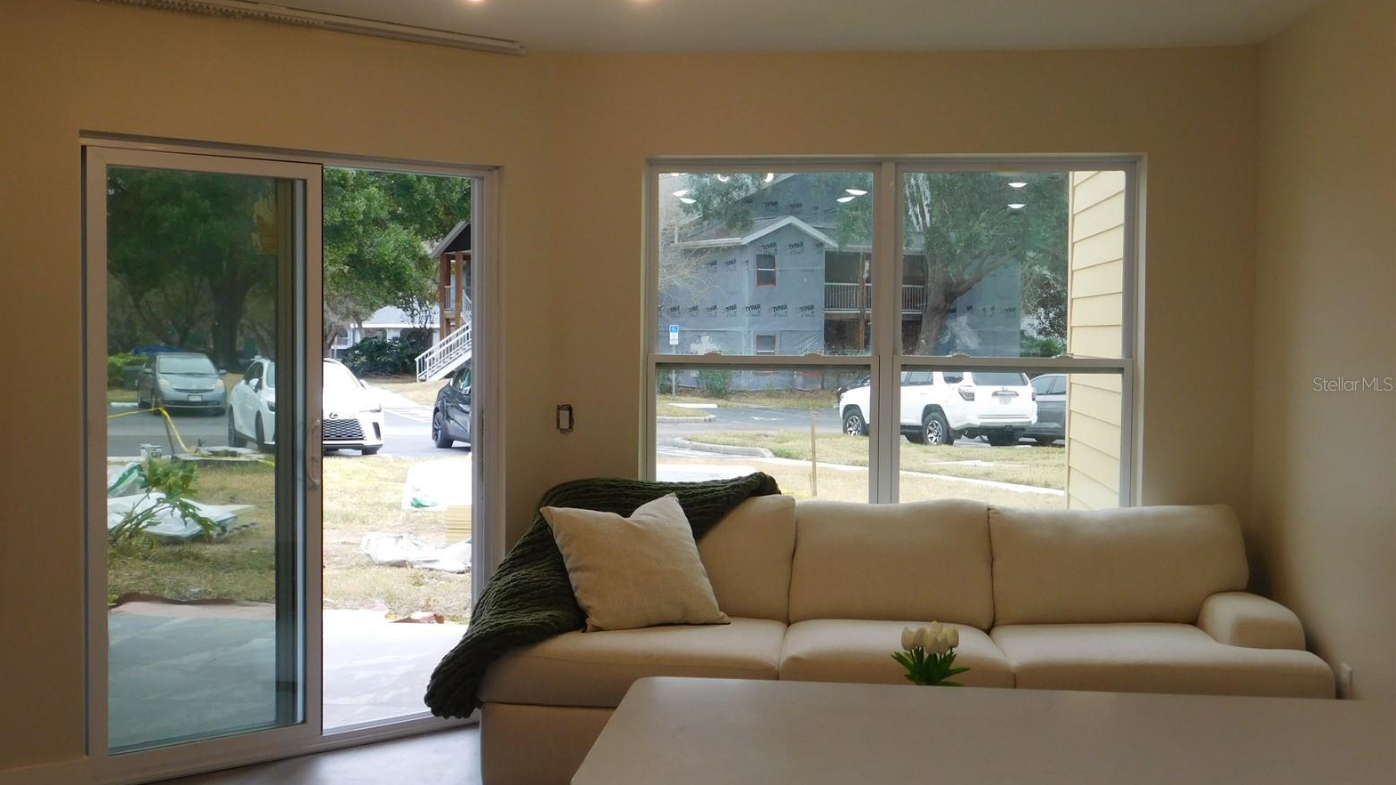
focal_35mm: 40
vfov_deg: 29.7
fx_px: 1480
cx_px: 685
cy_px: 384
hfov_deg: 50.5
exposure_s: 1/60
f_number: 3.5
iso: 125
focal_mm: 6.3
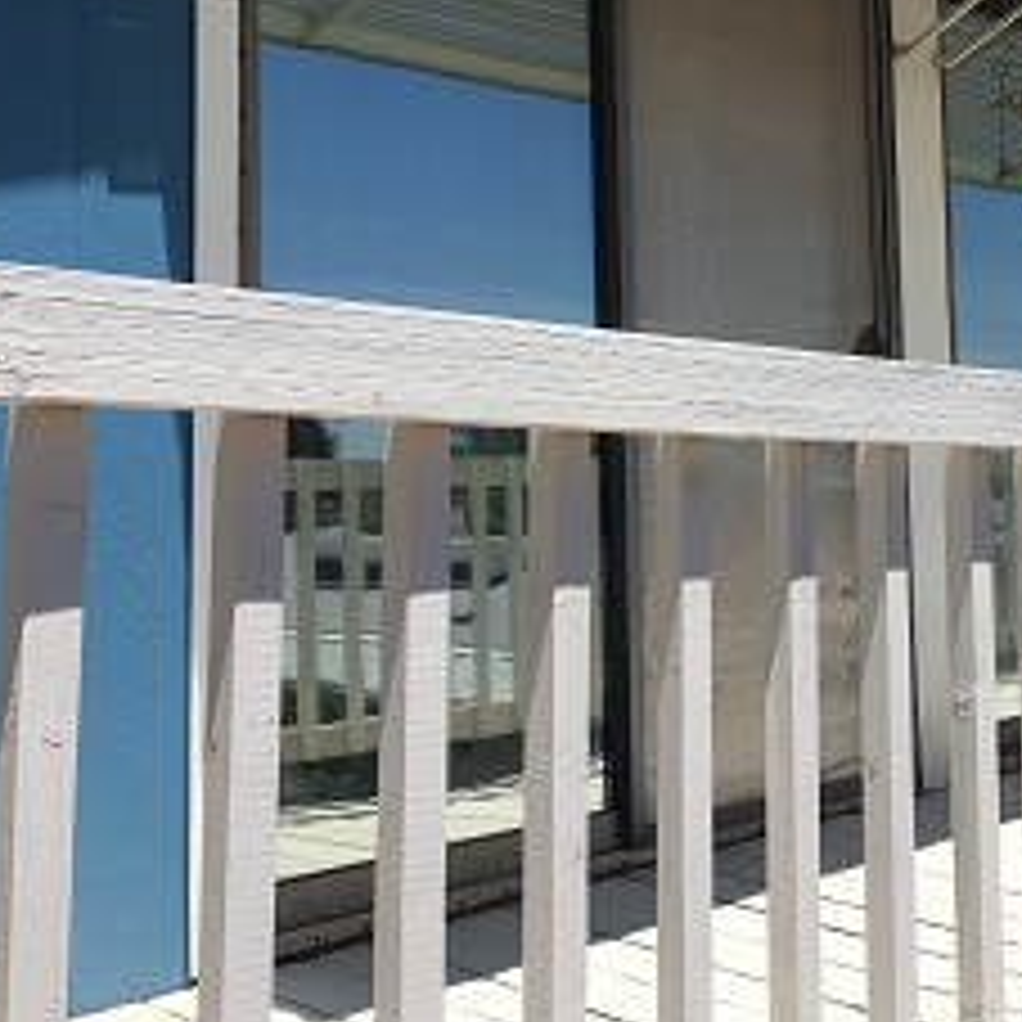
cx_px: 756
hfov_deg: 32.2
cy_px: 304
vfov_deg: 32.4
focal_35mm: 52
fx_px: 1737
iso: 25
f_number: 2.2
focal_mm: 4.15
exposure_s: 1/2653
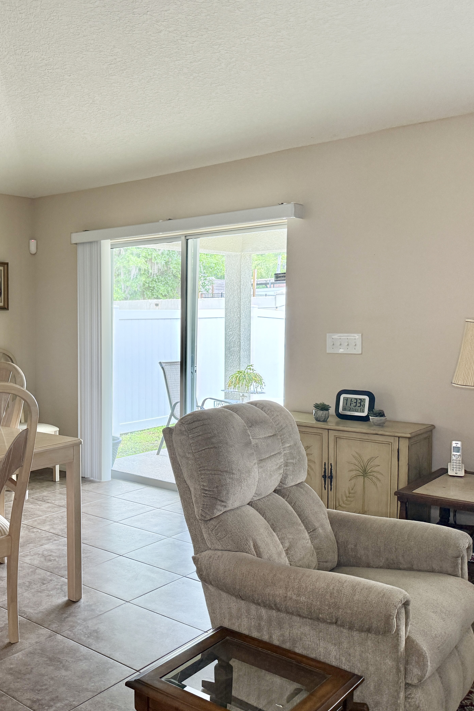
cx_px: 100
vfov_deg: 55.8
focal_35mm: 34
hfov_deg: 37.6
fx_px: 671
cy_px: 349
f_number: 1.78
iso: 200
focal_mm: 6.76
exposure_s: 1/112
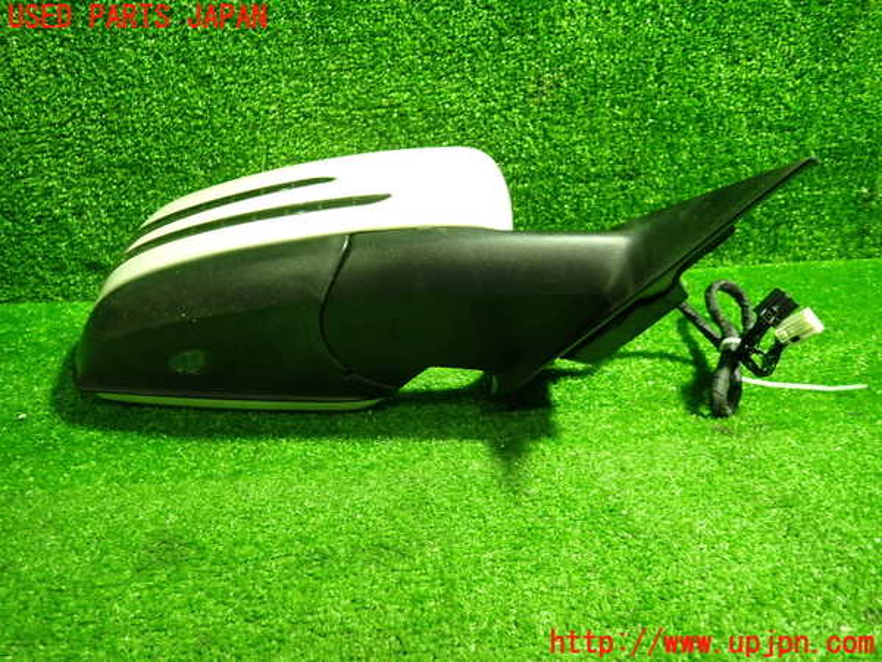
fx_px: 637
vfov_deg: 54.9
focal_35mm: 25
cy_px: 331
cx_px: 441
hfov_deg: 69.4
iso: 500
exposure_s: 1/30
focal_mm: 4.5
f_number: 2
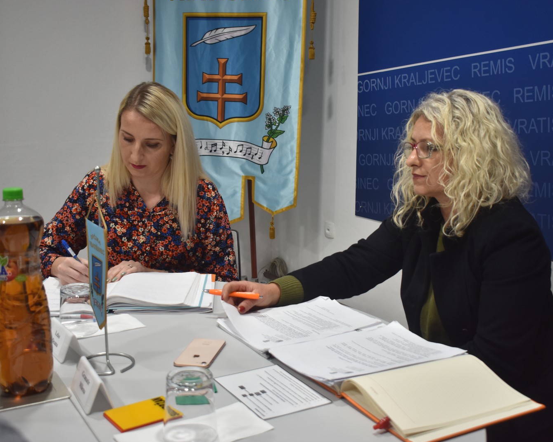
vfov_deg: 35.2
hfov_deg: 43.2
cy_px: 221
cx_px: 308
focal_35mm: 43
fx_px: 697
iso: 400
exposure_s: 1/100
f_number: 4.5
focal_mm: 25
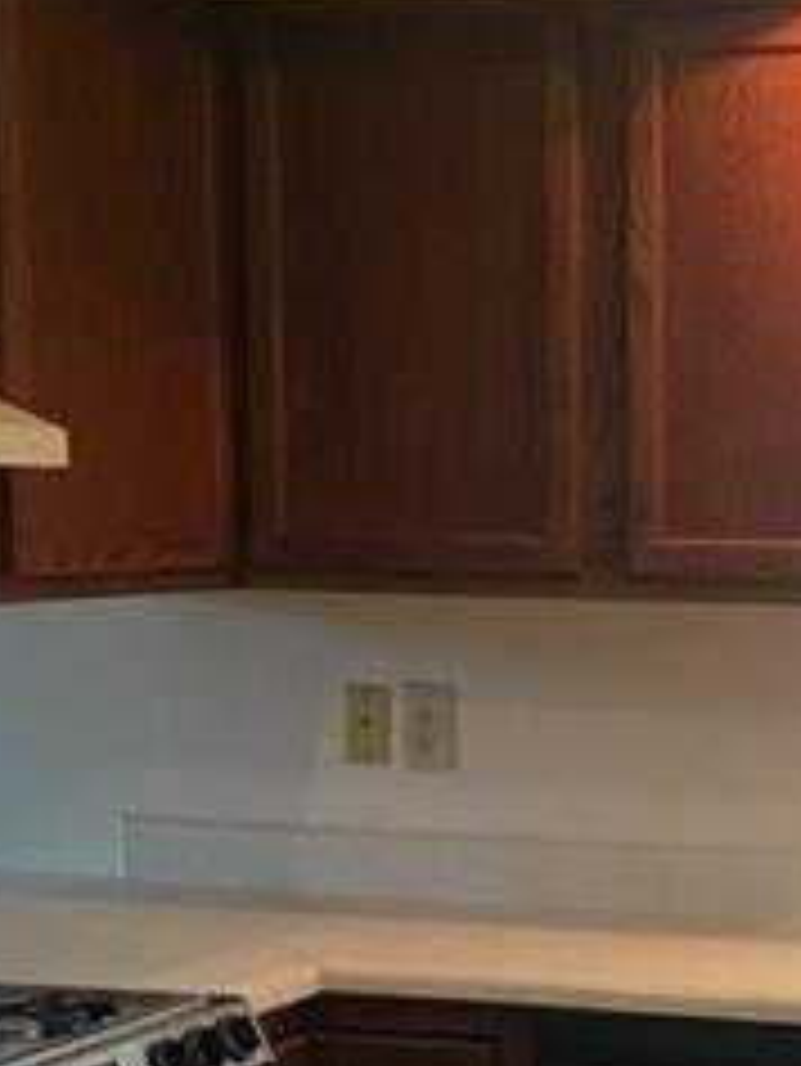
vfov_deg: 20.4
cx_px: 828
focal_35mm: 94
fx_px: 2898
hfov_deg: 15.4
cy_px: 985
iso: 40
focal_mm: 4.15
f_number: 2.2
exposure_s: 1/30
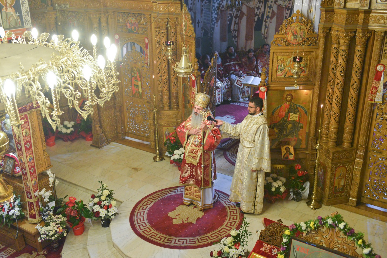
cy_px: 129
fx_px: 409
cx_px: 194
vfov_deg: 35.1
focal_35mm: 38
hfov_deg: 50.7
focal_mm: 38
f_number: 2.8
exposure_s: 1/60
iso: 2500
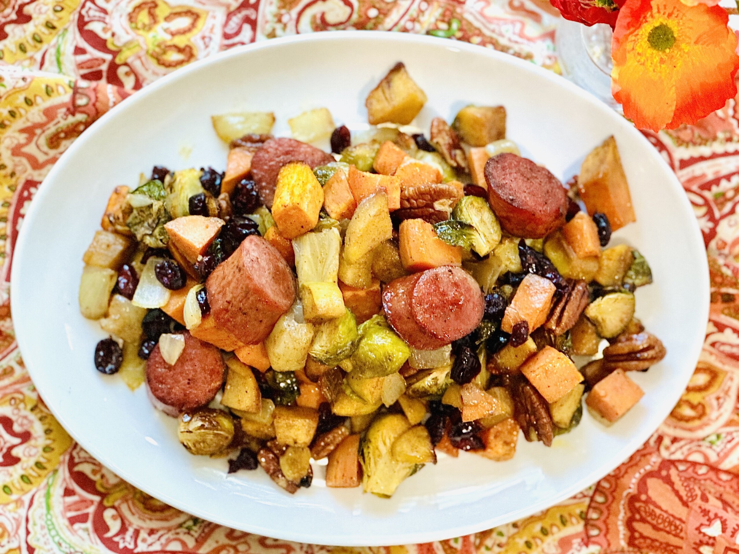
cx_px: 370
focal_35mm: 77
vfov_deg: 19.1
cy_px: 277
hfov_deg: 25.3
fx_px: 1644
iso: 400
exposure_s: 1/30
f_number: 2.8
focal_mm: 9
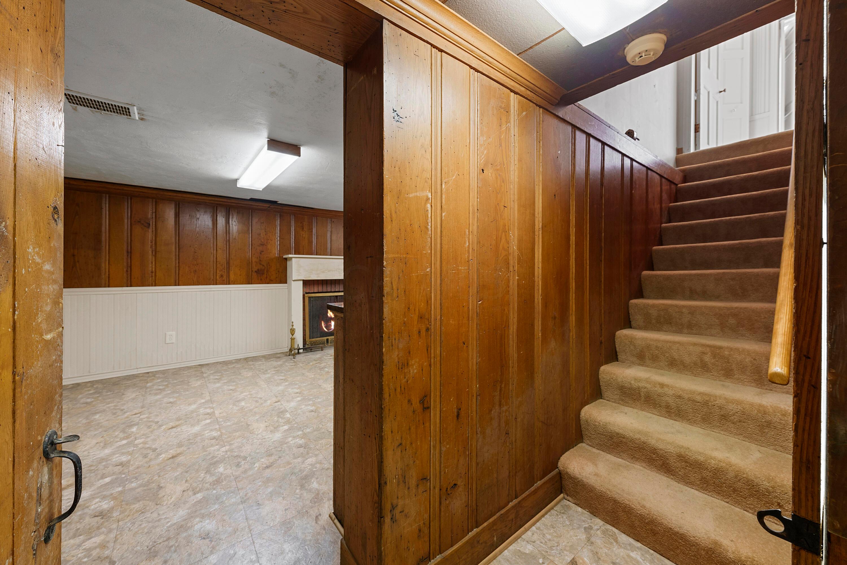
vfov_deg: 81.3
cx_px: 424
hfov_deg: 104.2
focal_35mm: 14
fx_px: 330
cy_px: 282
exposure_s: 1.3
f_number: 9
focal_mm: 14
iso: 640
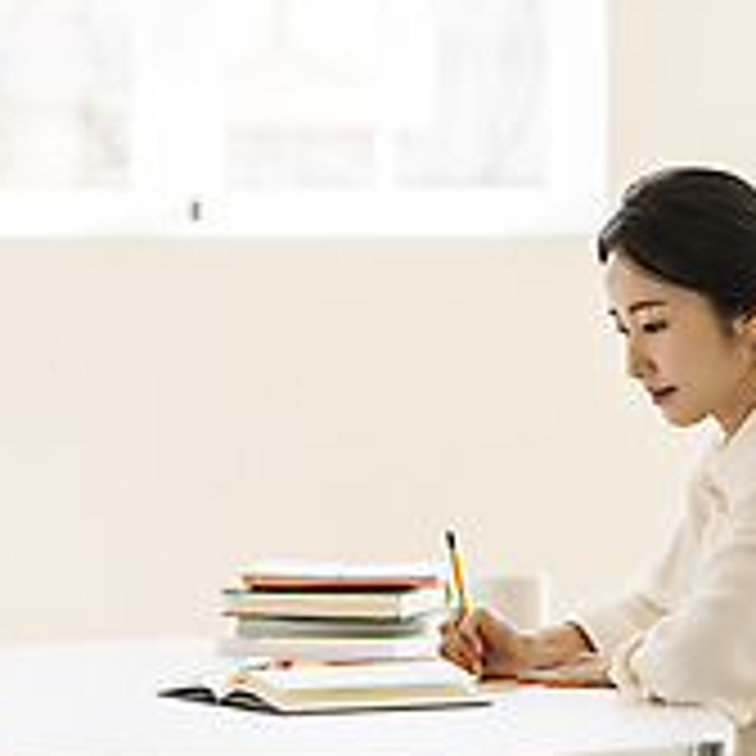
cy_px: 230
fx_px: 4250
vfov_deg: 10.2
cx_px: 470
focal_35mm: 172
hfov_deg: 10.2
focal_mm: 85
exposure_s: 1/320
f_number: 2
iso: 125
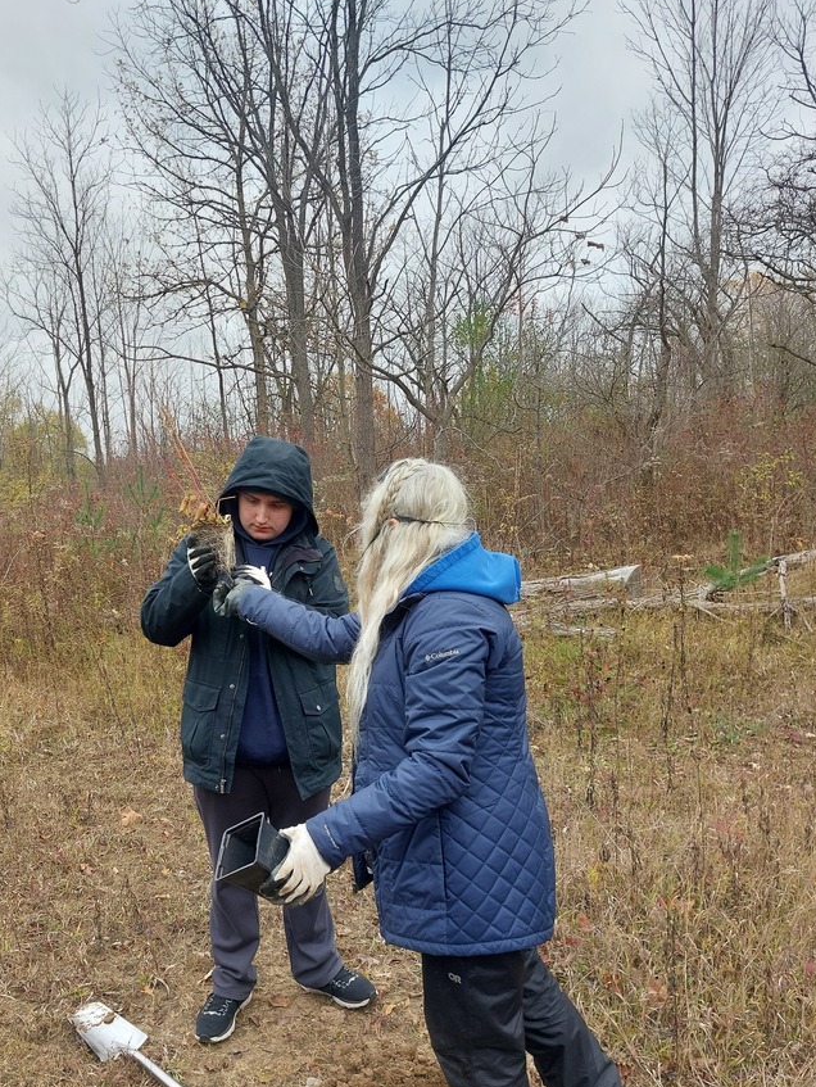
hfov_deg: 48.0
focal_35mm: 29
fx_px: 911
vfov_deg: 61.5
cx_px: 327
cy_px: 602
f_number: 1.8
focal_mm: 5.23
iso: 25
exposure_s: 1/287
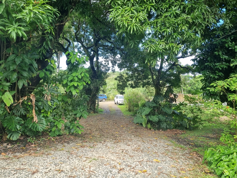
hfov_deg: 67.3
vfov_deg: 53.1
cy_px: 89
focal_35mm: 26
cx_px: 118
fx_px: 178
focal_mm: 5.4
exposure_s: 1/506
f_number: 1.8
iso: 50
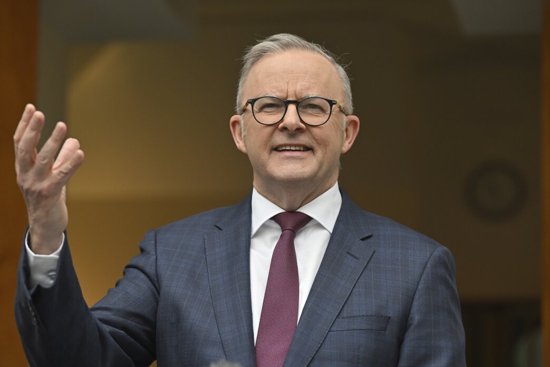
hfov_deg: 13.0
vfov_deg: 8.7
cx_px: 269
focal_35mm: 158
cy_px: 177
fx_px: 2414
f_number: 4.5
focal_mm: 150
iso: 1600
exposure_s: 1/2500
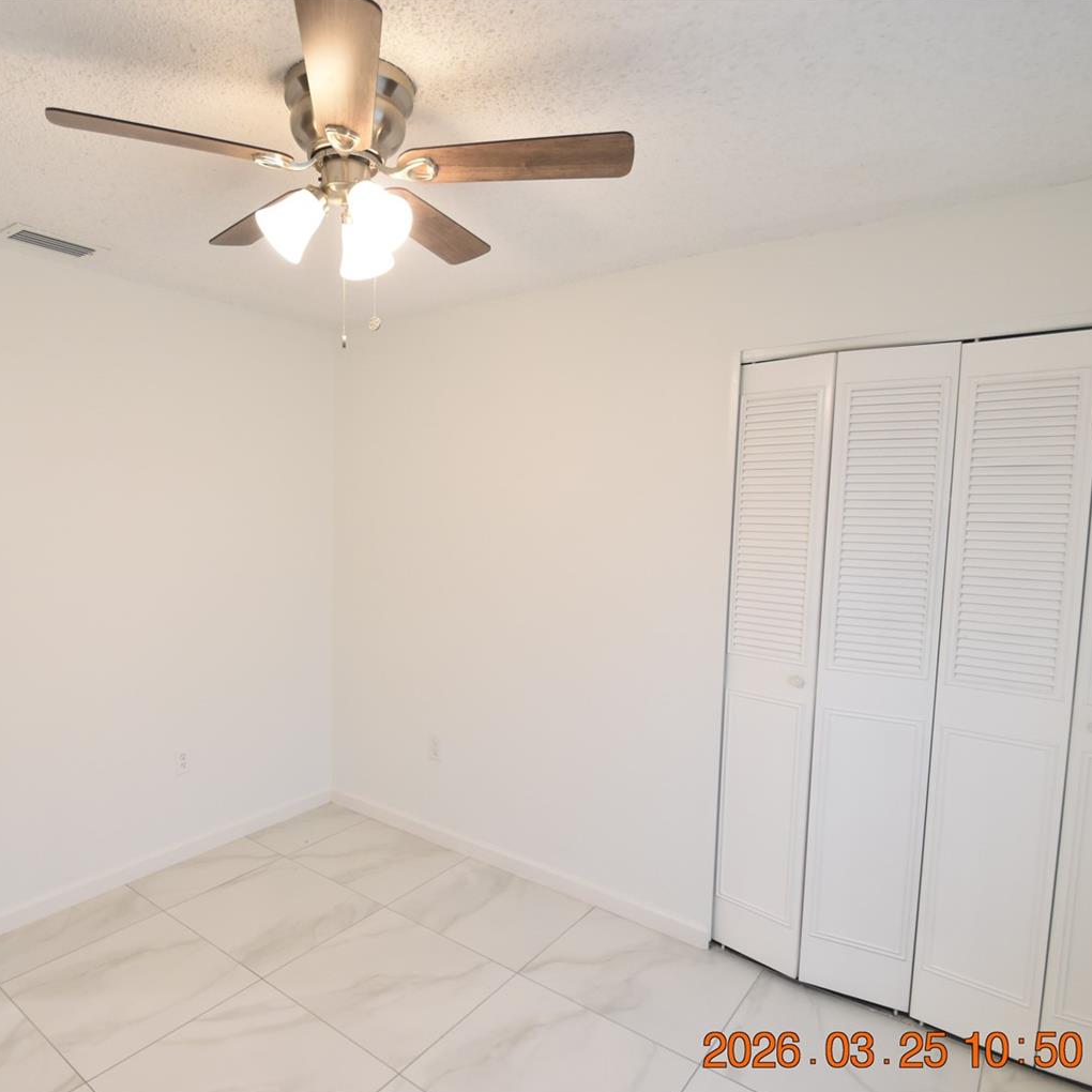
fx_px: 714
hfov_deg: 73.1
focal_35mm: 20
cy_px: 565
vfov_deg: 74.8
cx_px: 388
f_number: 3.5
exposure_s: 1/60
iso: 800
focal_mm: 10
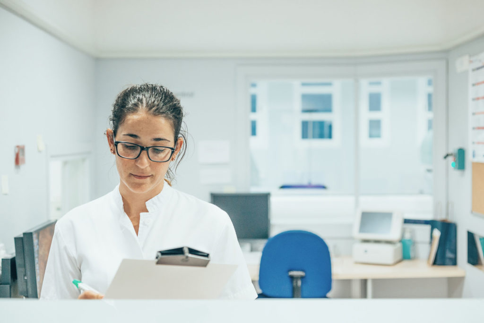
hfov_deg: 39.6
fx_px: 673
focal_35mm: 50
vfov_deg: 27.0
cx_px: 242
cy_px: 162
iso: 640
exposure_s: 1/100
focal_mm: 50
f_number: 4
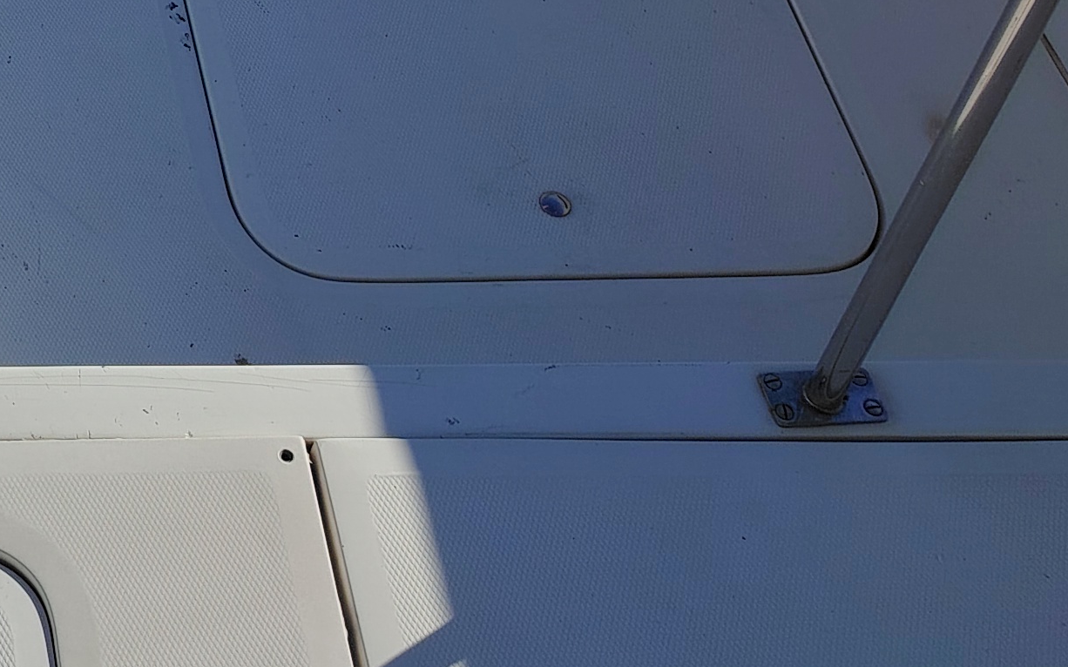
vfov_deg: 14.2
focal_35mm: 83
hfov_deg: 22.1
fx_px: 2416
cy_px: -481
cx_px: -361
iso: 101
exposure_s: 1/1753
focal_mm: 5.25
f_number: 1.75
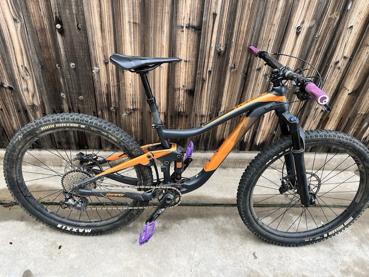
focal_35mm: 26
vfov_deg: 53.1
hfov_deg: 67.3
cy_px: 138
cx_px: 184
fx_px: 277
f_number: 1.6
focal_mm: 5.1
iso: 40
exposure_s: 1/233
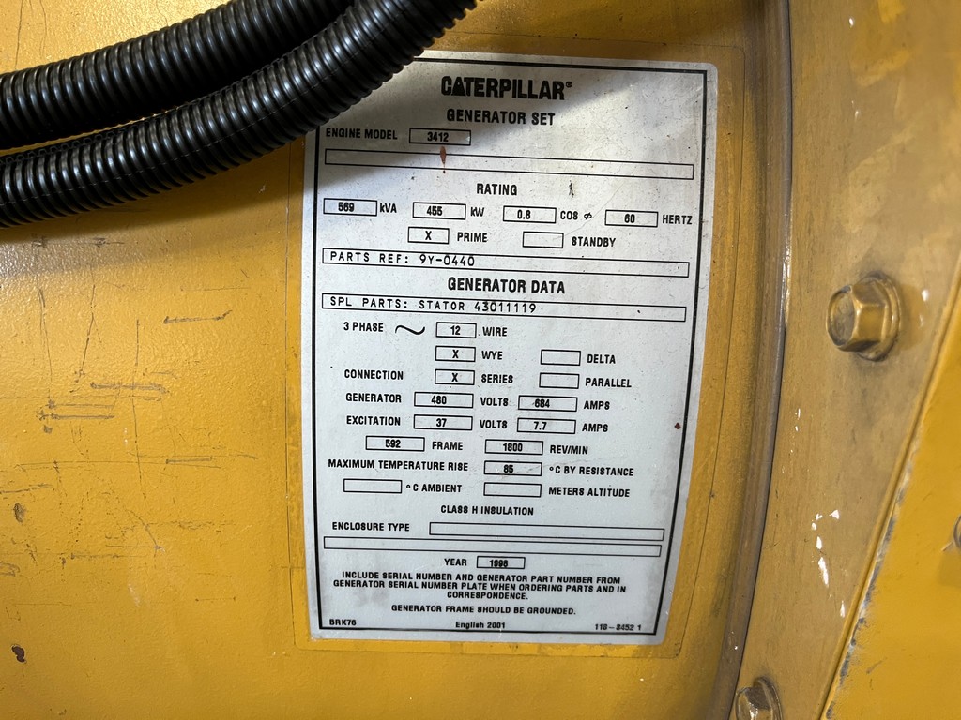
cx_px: 480
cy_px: 360
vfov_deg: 53.1
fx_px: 722
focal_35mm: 26
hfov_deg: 67.3
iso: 125
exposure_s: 1/60
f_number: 1.6
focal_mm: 5.1
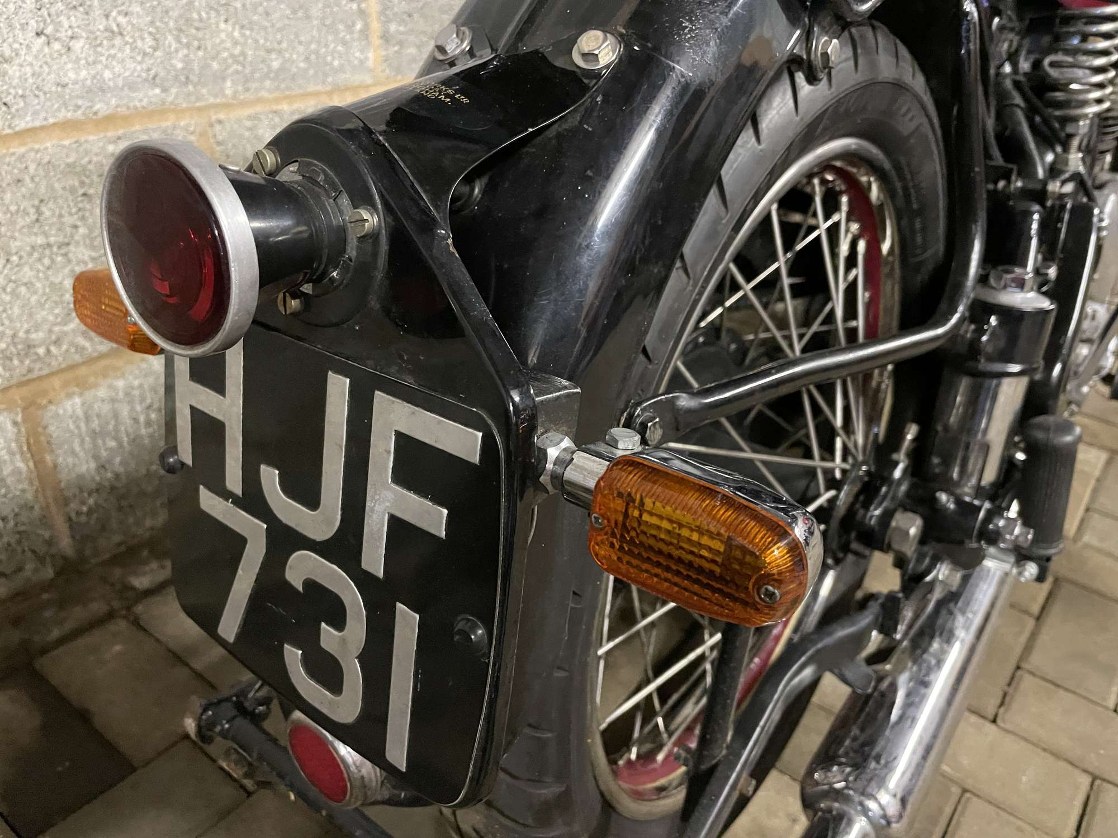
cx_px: 559
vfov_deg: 53.1
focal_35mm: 26
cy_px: 419
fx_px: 840
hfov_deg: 67.3
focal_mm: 4.2
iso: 640
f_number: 1.6
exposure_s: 1/25
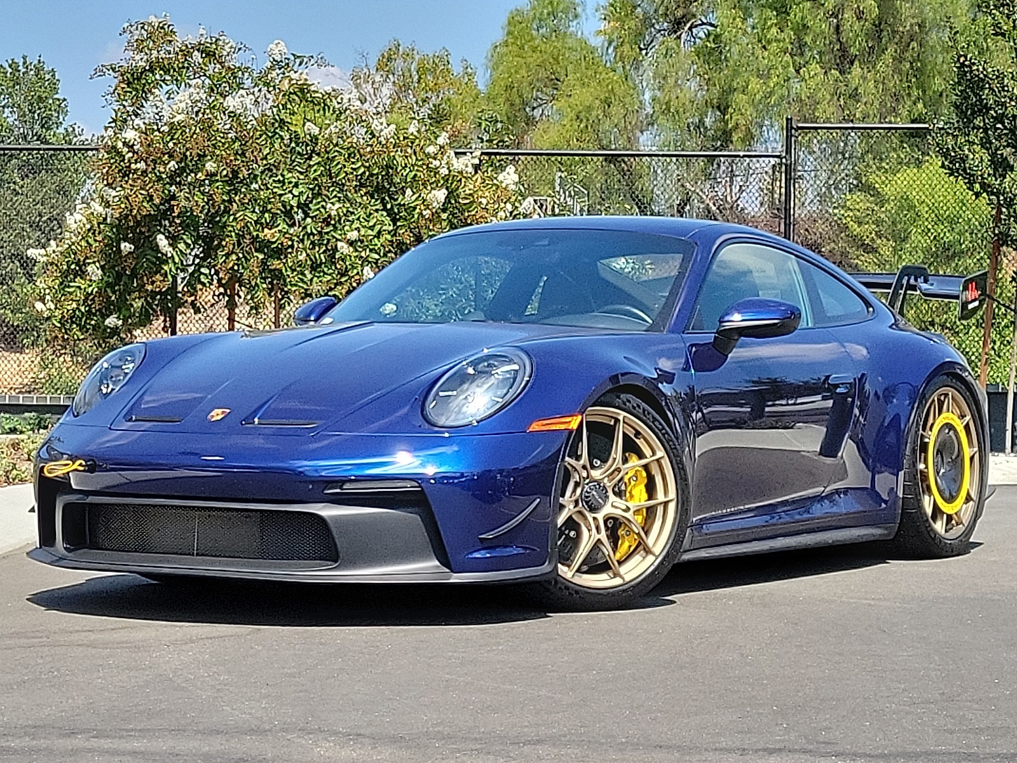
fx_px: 764
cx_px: 508
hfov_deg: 67.3
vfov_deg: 53.1
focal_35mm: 26
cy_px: 382
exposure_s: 1/1429
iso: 50
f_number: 1.8
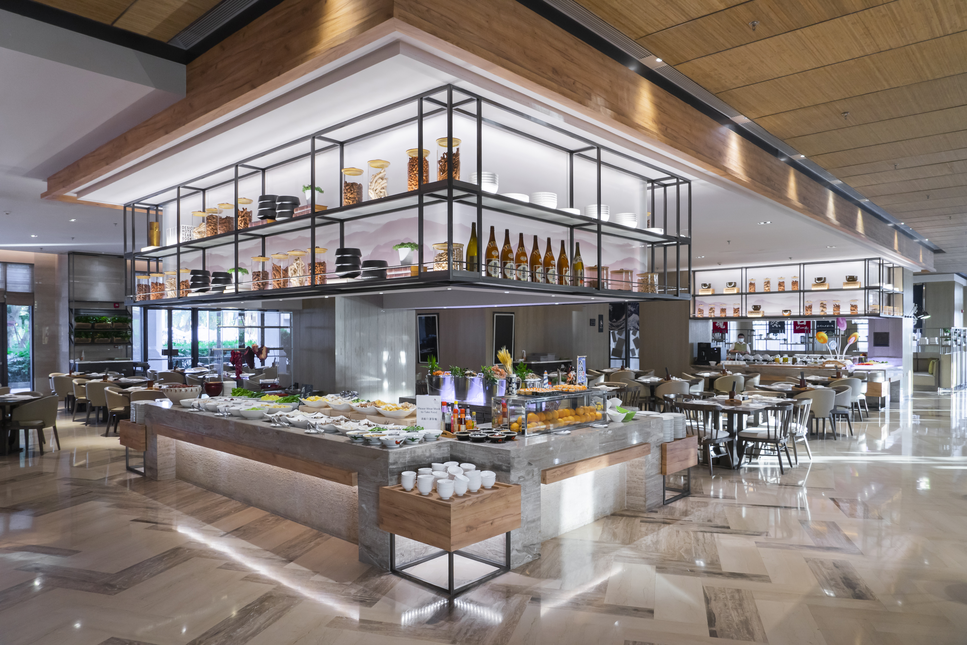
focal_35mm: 24
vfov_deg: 53.1
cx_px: 484
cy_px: 322
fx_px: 645
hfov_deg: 73.7
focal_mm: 24
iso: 500
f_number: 8
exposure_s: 1/15
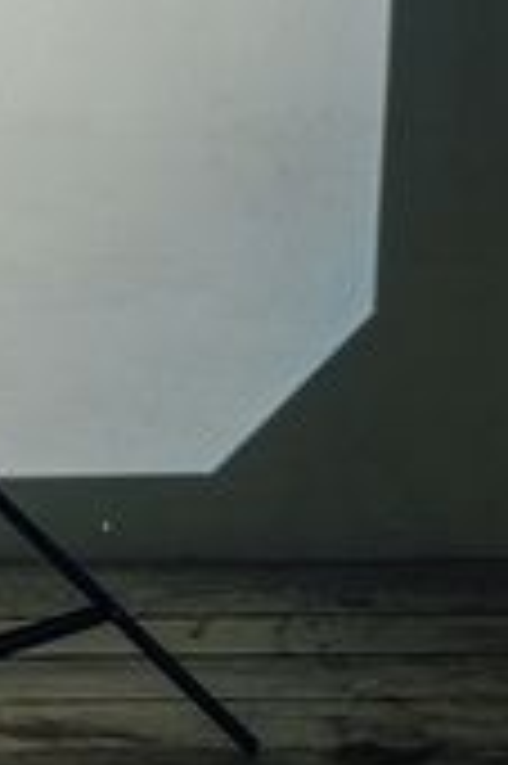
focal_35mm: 165
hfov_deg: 8.0
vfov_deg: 11.9
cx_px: -414
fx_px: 3499
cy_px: -389
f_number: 8
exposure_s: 1/30
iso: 800
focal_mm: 35
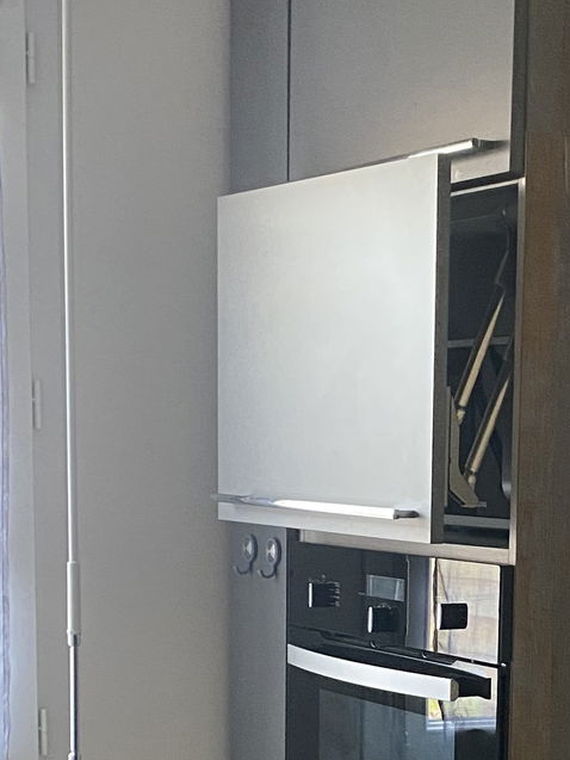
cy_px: 726
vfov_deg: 21.8
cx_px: 487
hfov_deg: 16.8
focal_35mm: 87
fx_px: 1909
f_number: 1.8
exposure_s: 1/60
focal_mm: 4.25
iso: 400
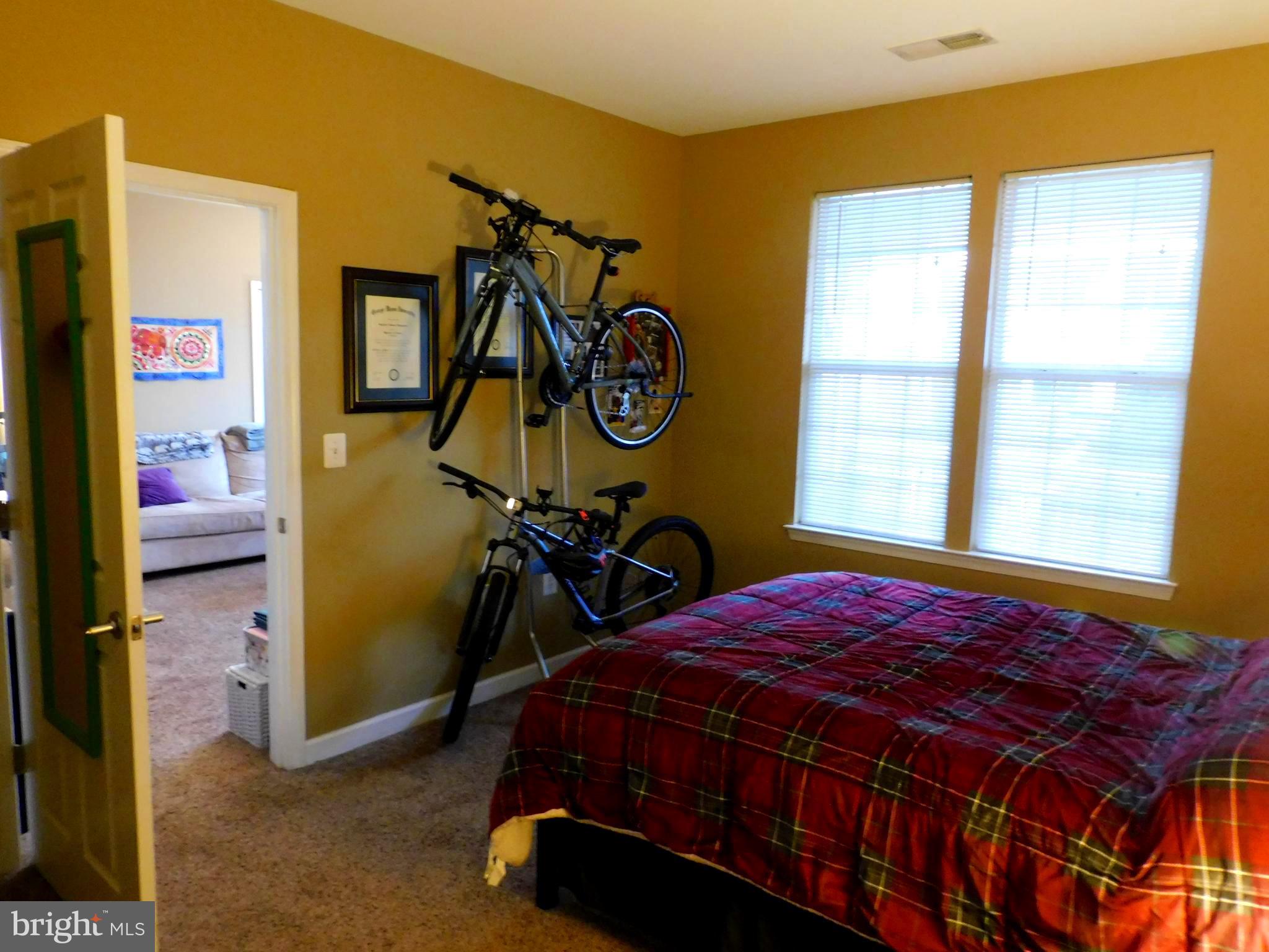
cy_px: 476
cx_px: 634
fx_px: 880
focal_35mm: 24
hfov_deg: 71.6
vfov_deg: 56.8
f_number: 3.3
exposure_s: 1/8
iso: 500
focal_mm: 4.3
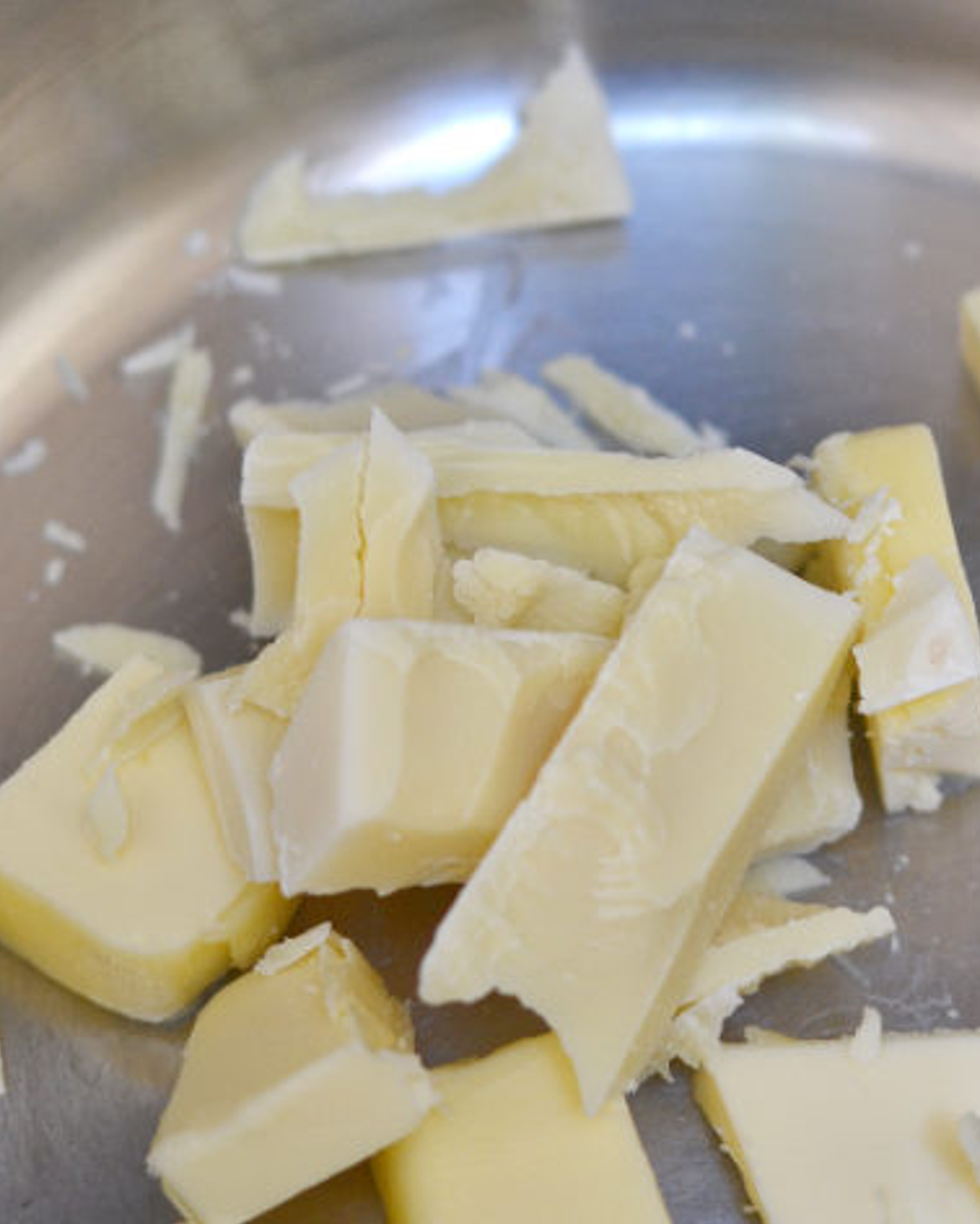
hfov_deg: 10.2
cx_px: 692
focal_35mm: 152
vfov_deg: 12.7
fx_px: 5507
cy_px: 679
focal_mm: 50
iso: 400
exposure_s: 1/80
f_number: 2.8
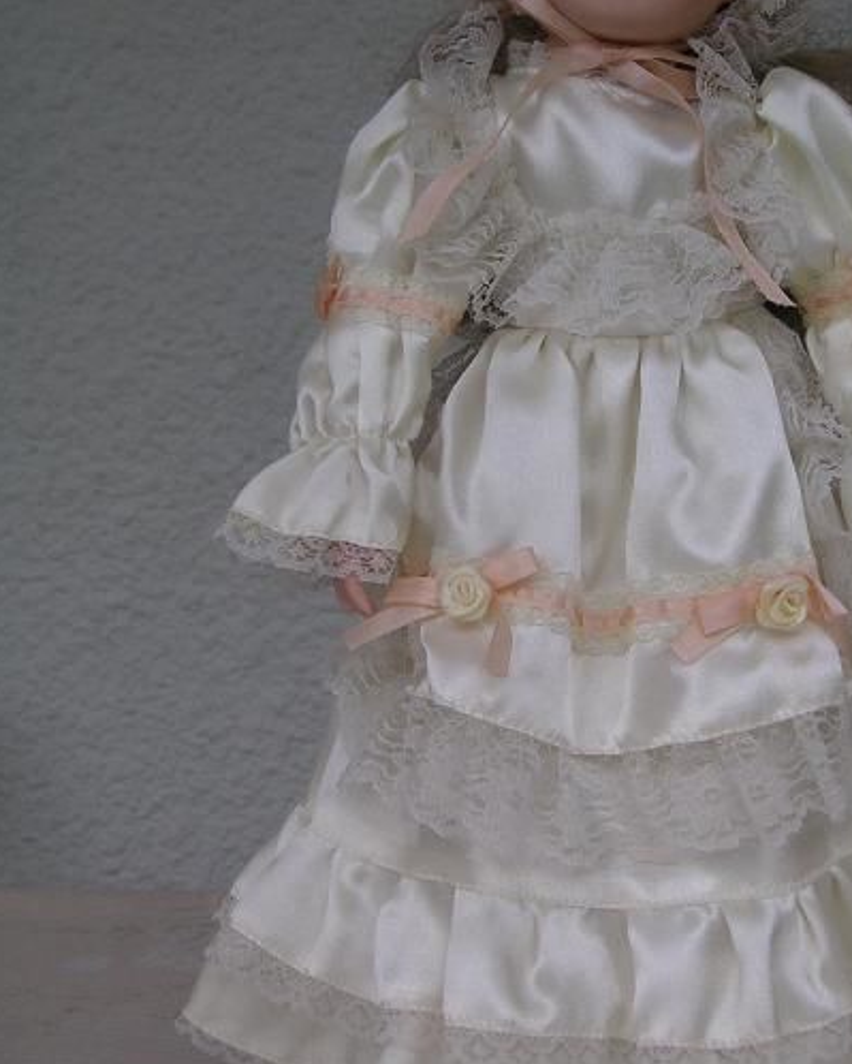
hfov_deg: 26.1
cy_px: 438
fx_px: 1826
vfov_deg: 32.4
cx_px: 594
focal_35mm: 58
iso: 50
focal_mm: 6.1
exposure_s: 1/45
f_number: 2.8
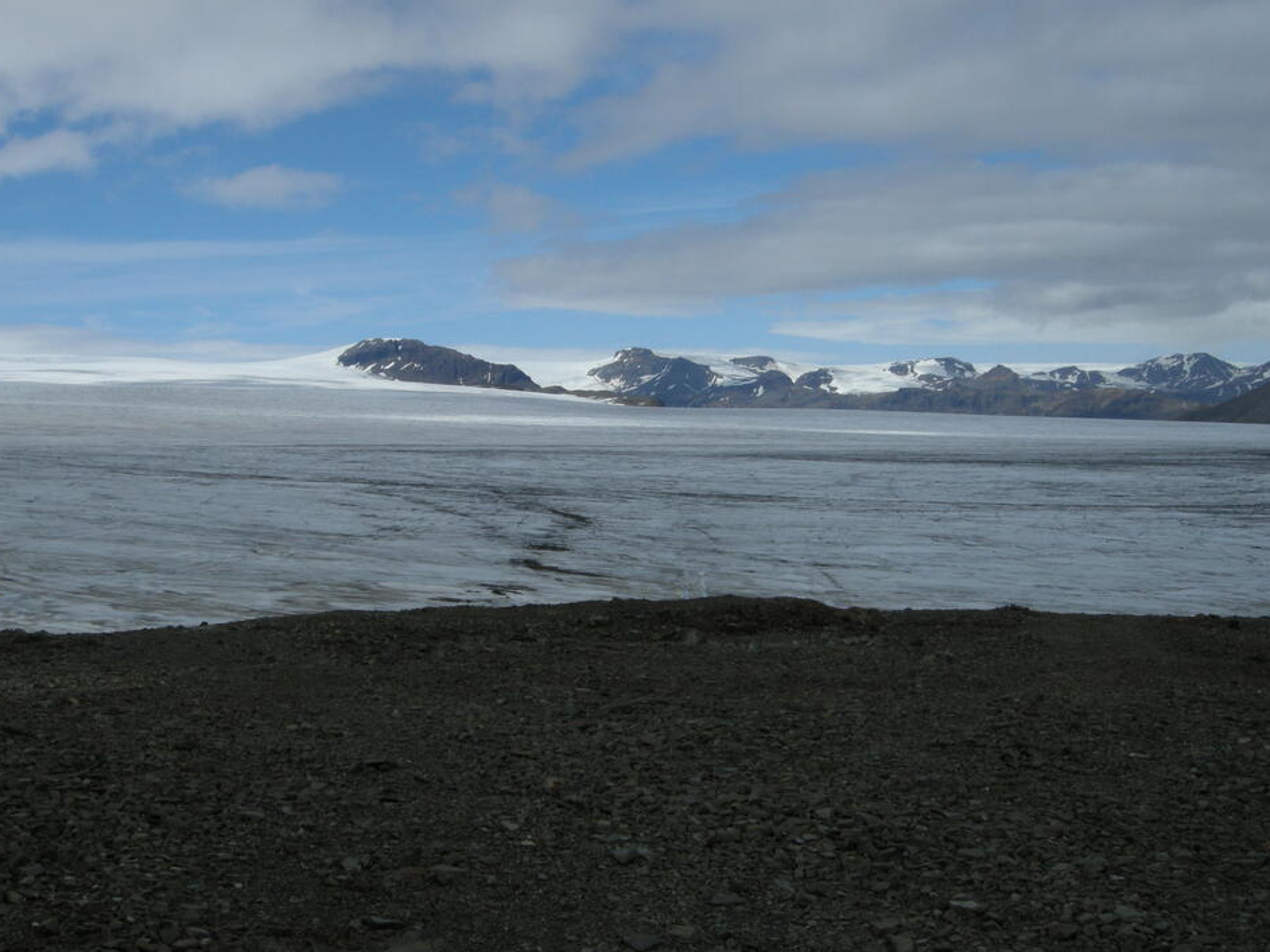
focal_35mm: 38
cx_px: 607
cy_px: 481
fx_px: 1394
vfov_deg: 37.7
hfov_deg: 49.0
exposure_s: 1/530
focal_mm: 7.5
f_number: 7.6
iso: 100
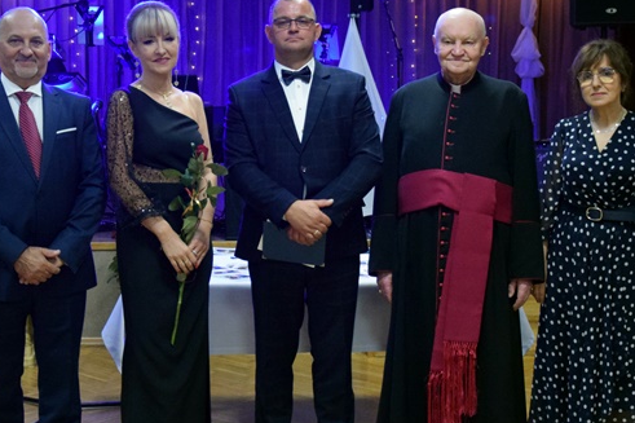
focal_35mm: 77
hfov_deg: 26.3
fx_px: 1358
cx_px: 314
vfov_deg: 17.7
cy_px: 225
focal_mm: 28
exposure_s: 1/100
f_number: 4
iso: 3600
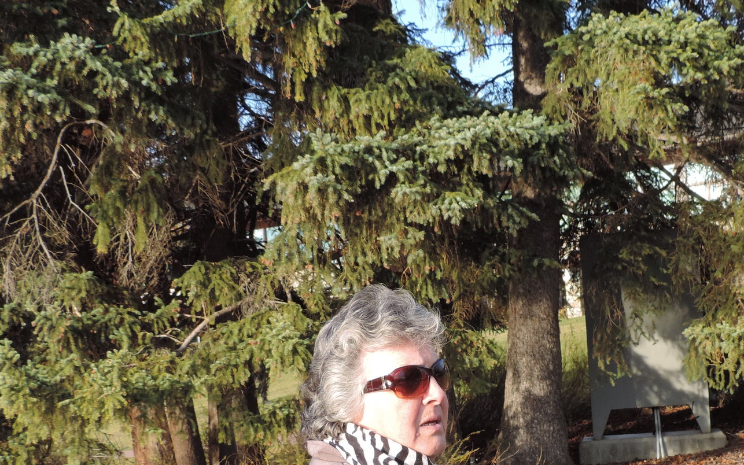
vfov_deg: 19.0
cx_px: 509
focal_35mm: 68
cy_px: 372
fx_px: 1379
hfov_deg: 29.9
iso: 80
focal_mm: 5.8
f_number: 3.2
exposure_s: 1/160
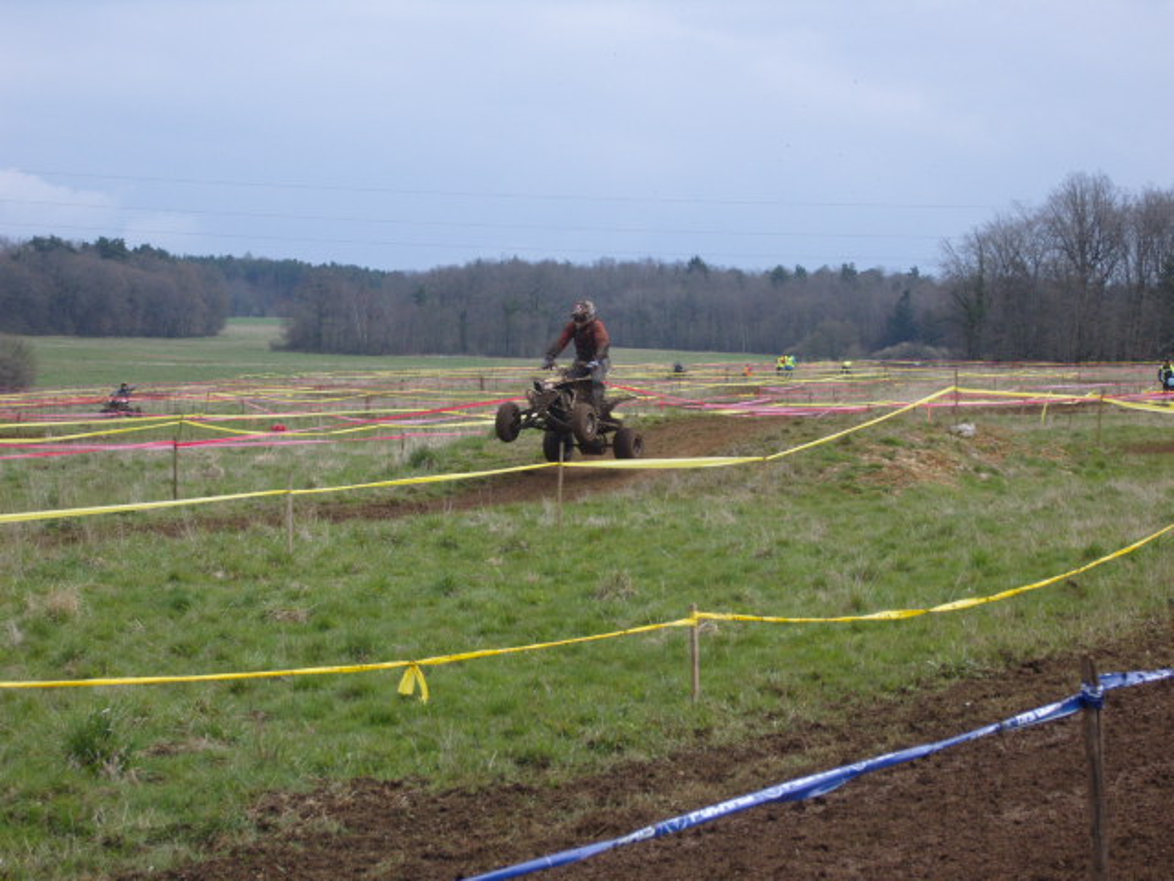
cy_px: 440
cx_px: 587
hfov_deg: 18.7
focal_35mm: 105
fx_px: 3561
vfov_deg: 14.1
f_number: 5.1
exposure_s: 1/350
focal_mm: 22.2
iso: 80
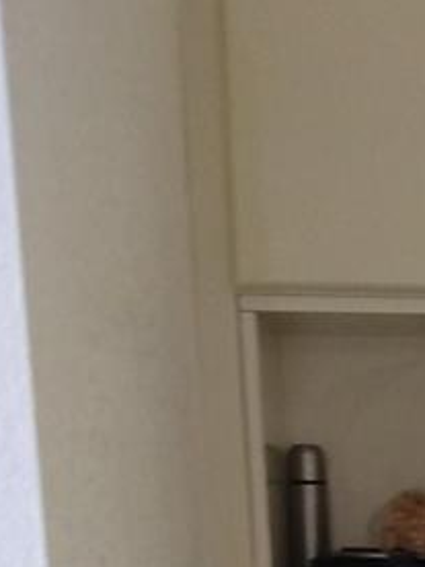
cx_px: 700
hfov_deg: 15.2
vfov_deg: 18.2
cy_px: 1000
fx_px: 1424
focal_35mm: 87
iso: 291
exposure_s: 1/30
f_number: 2
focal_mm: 3.54
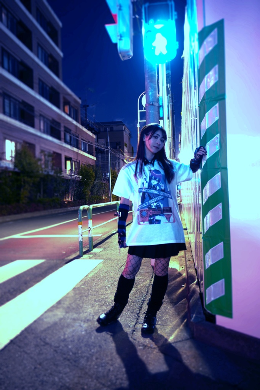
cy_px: 195
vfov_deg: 73.7
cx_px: 130
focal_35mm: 24
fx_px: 260
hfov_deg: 53.1
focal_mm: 16
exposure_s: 1/20
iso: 6400
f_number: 3.5
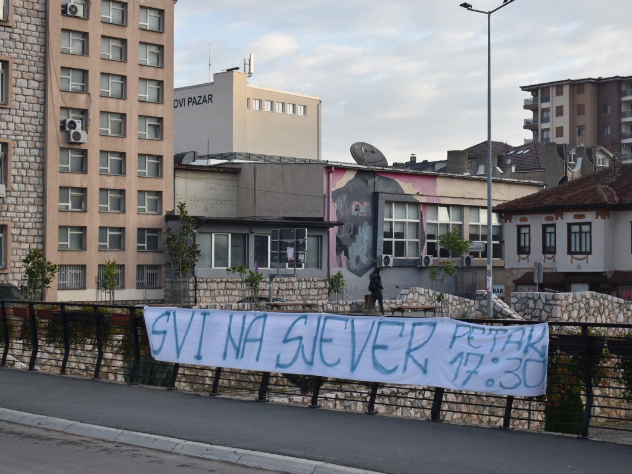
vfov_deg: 23.7
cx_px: 328
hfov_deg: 31.2
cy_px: 237
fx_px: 1132
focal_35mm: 62
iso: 200
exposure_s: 1/250
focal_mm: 38
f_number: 6.3
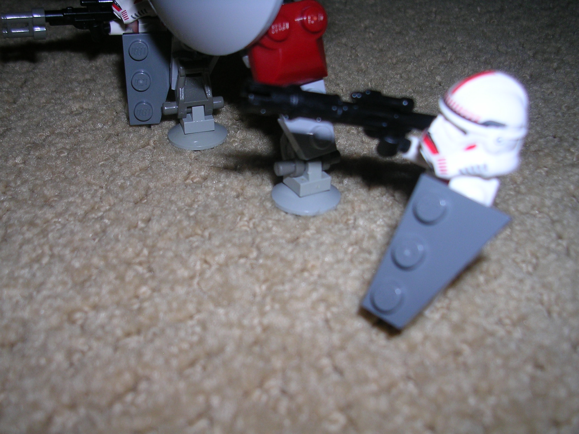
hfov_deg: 49.0
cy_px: 217
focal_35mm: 38
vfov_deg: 37.7
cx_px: 290
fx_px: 636
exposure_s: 1/60.1
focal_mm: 5.8
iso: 50
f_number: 2.8
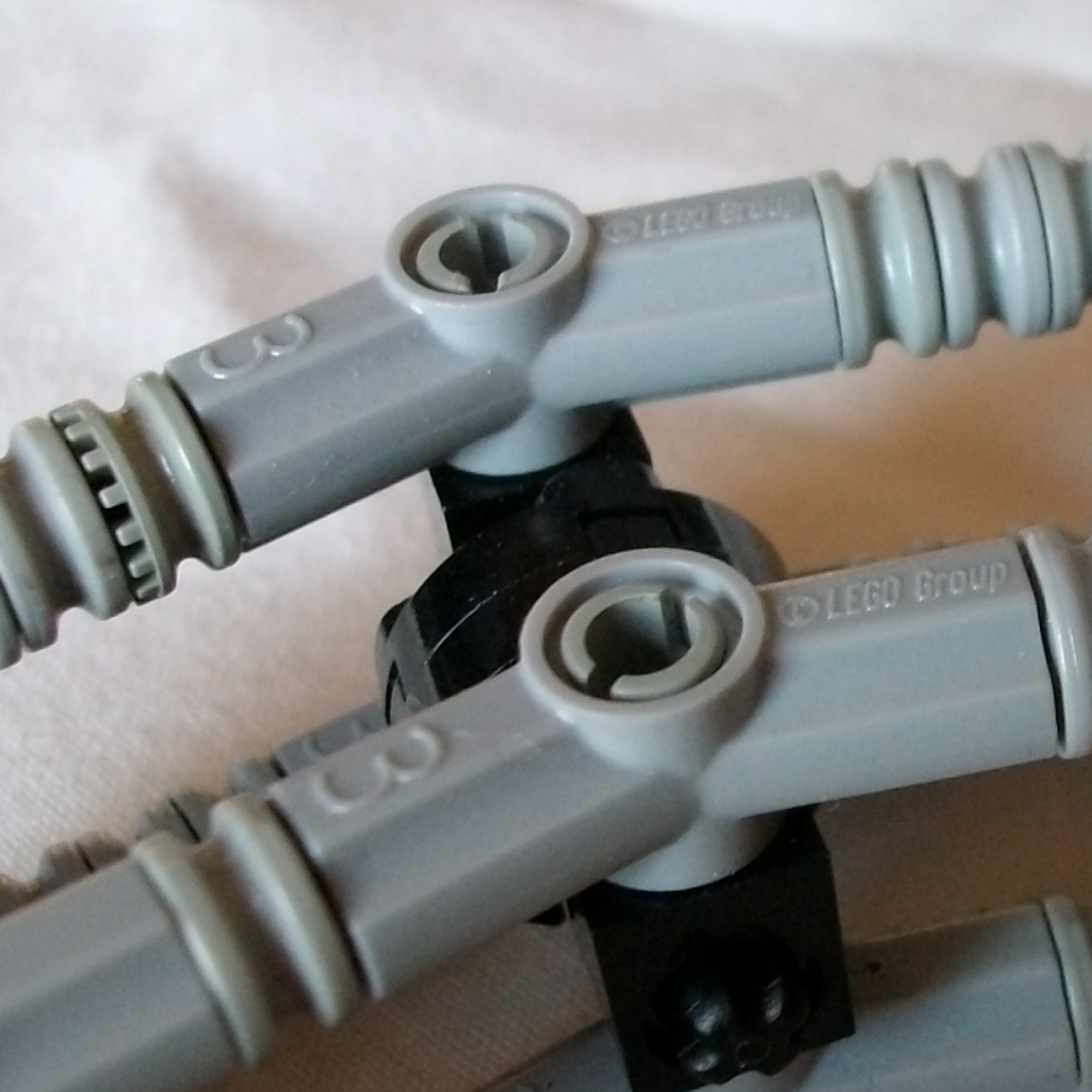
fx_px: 2748
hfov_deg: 21.4
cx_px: 1192
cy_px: 518
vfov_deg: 22.5
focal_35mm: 77
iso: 200
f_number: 2.9
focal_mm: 5.7
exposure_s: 1/22.8
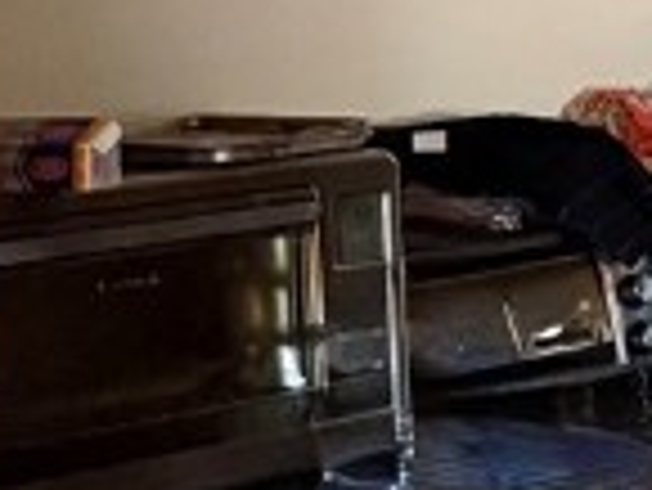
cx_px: 2032
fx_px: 3186
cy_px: -45
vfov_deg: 8.7
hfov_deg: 9.1
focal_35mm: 169
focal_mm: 6.76
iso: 800
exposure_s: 1/40
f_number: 1.78
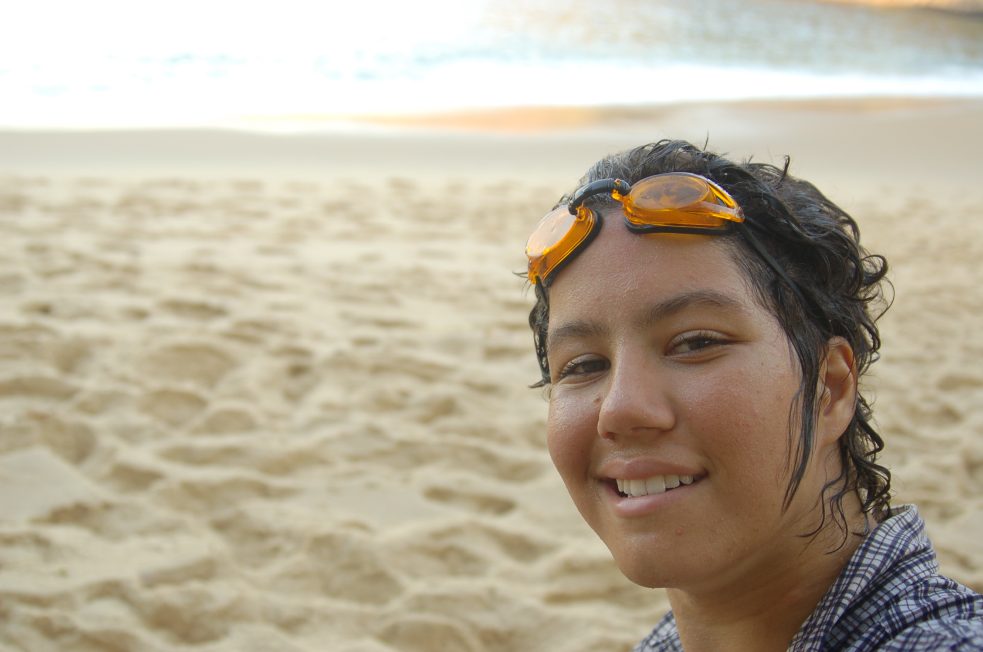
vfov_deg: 31.8
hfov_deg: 46.5
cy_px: 326
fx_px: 1145
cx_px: 492
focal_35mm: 42
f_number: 4.5
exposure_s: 1/80
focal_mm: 28
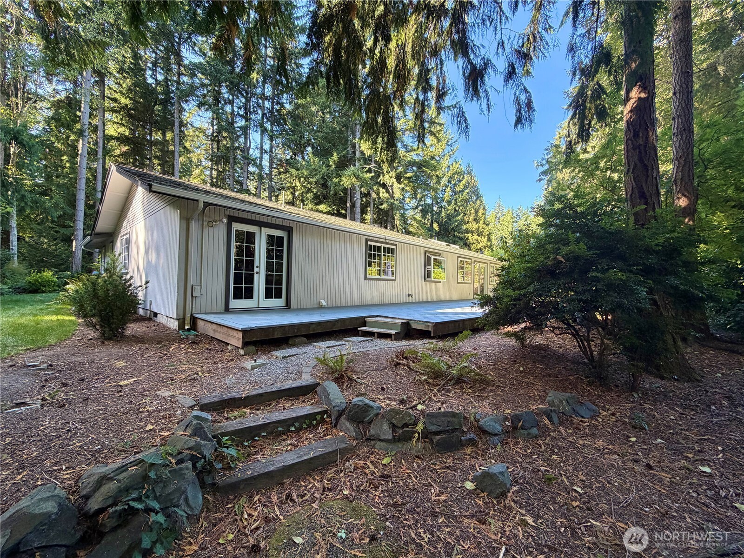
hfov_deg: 102.1
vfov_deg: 85.7
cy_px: 279
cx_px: 372
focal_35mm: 14
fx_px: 301
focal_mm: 2.22
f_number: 2.2
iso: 160
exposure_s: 1/121
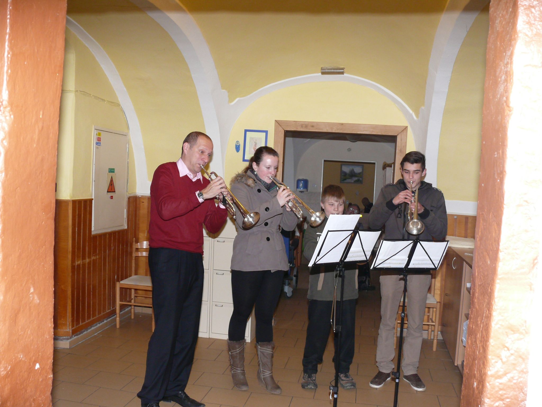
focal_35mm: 35
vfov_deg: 40.7
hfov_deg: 52.6
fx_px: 548
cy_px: 204
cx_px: 271
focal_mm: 7.4
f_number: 2.8
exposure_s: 1/30
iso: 200
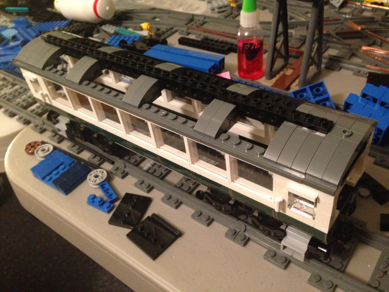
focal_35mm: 33
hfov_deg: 55.4
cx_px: 194
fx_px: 371
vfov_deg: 42.9
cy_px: 146
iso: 500
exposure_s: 1/15
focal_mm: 4.12
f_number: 2.4
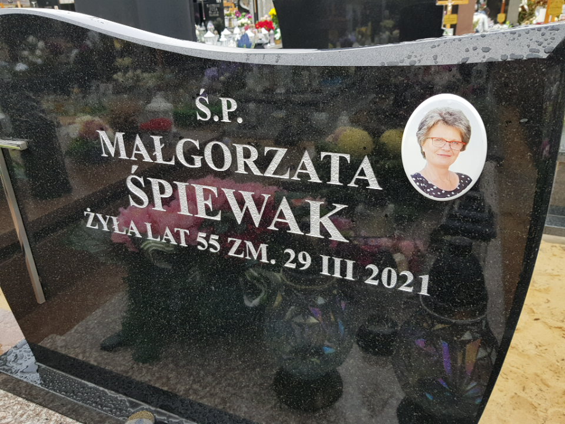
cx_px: 282
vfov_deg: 53.1
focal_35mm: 26
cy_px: 212
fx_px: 424
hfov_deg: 67.3
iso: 40
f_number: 1.7
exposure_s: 1/226
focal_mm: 4.2
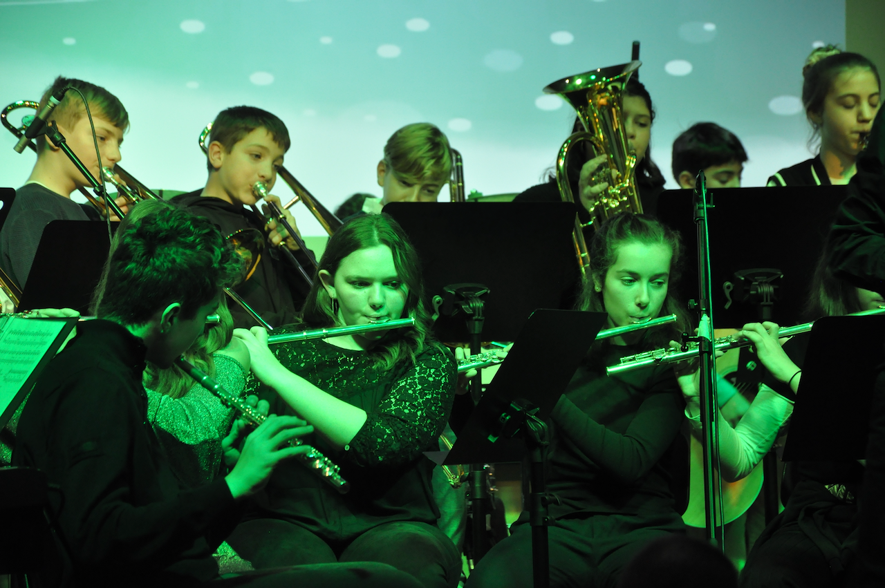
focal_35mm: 210
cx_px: 442
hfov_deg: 9.8
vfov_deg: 6.5
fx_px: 5158
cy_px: 294
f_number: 5.6
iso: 1000
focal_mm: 140
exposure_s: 1/60
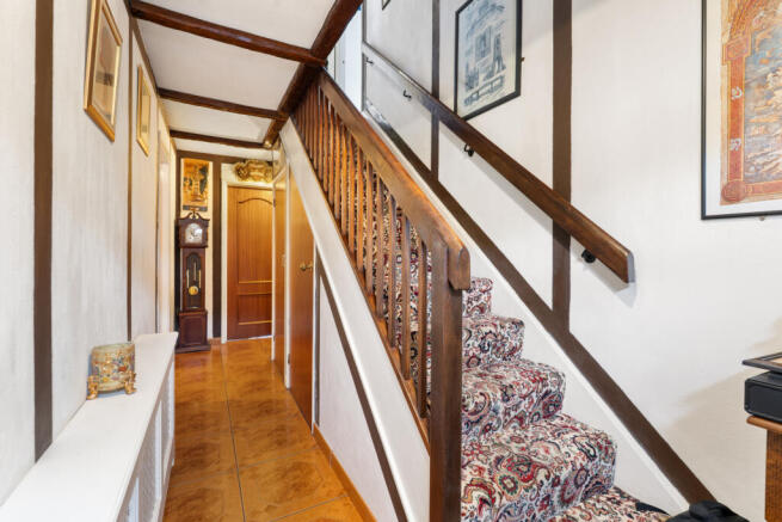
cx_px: 391
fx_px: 358
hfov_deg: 95.0
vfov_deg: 72.1
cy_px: 261
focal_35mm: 16
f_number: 8
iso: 320
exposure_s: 20
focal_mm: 16.5
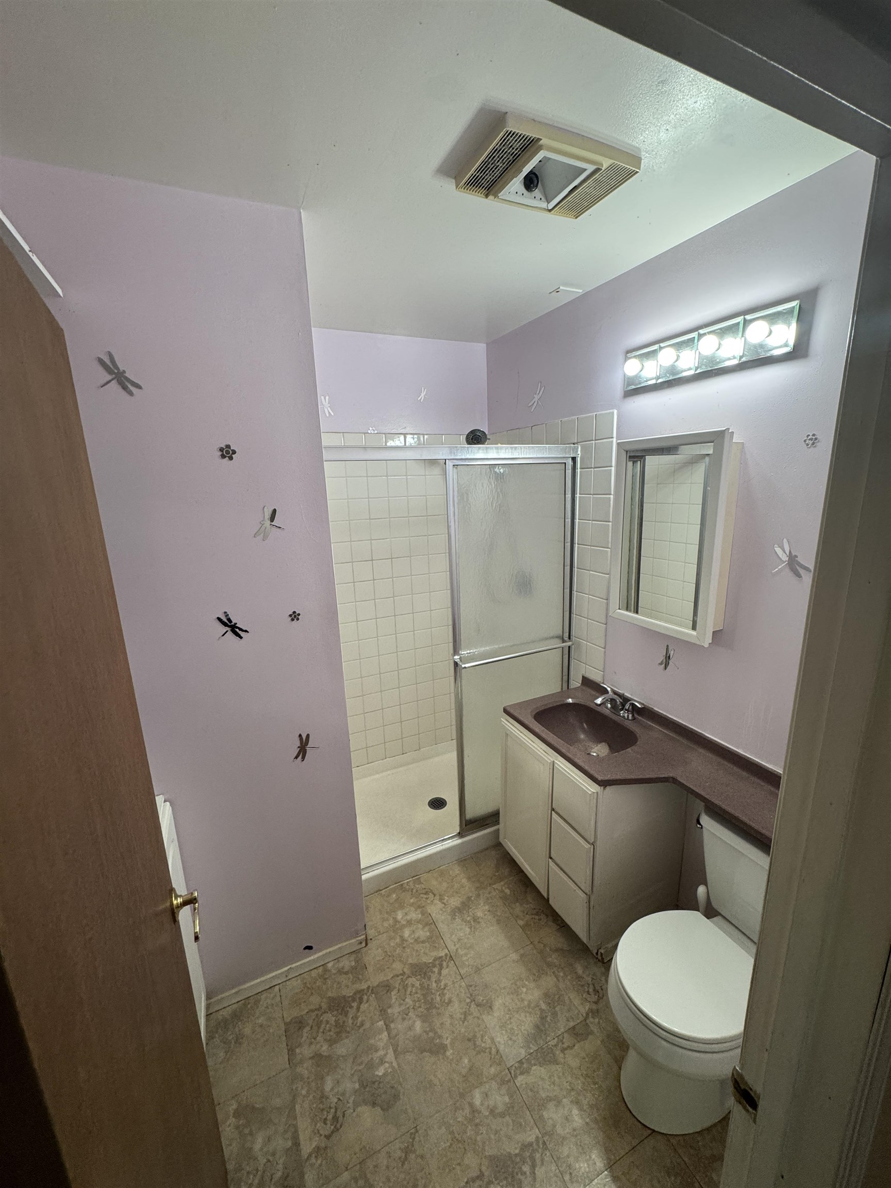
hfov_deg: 85.7
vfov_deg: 102.1
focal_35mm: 14
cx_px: 446
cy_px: 594
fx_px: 480
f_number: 2.2
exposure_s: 1/120
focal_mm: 2.22
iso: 200
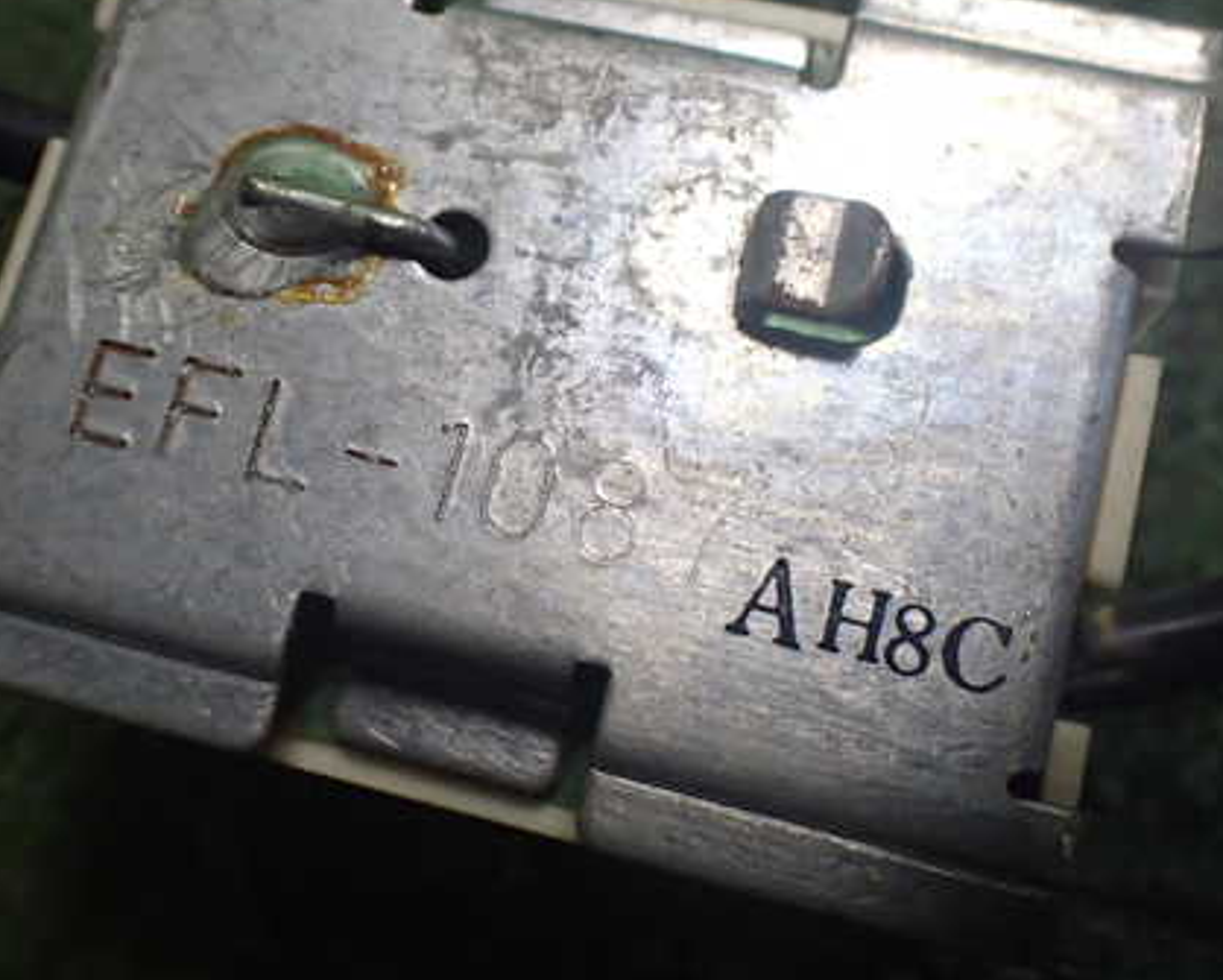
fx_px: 1521
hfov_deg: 43.7
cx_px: 527
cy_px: 427
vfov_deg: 35.7
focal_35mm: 42
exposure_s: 1/125
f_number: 2.3
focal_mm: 5.4
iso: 800
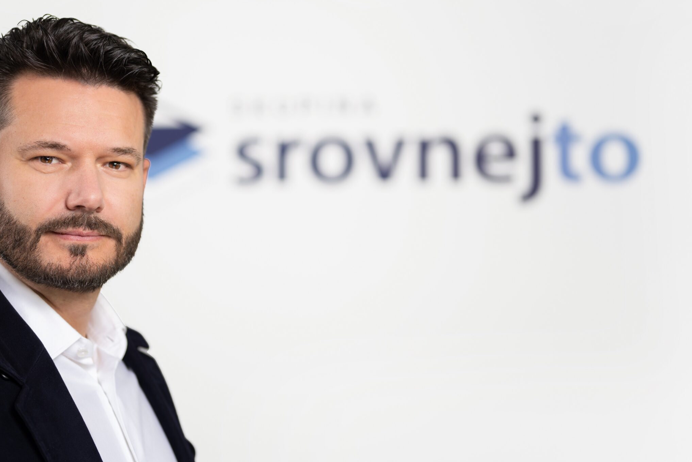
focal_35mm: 63
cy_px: 178
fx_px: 1211
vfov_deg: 21.5
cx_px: 261
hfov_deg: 31.8
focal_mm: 50
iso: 31
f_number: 2
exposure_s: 1/125
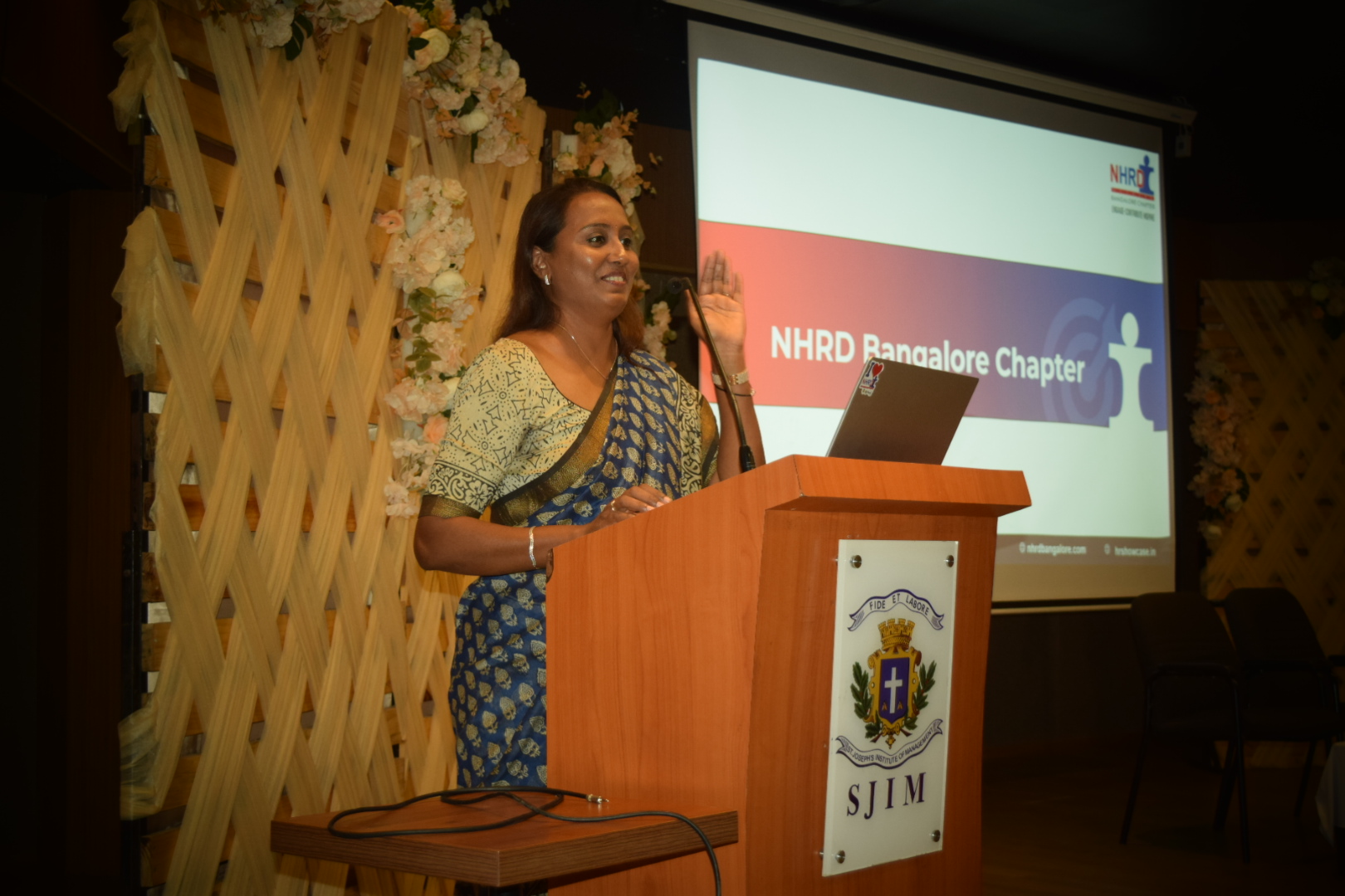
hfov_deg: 38.9
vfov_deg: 26.5
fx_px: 1905
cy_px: 448
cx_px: 672
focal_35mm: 51
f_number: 5
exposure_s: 1/100
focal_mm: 34
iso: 800
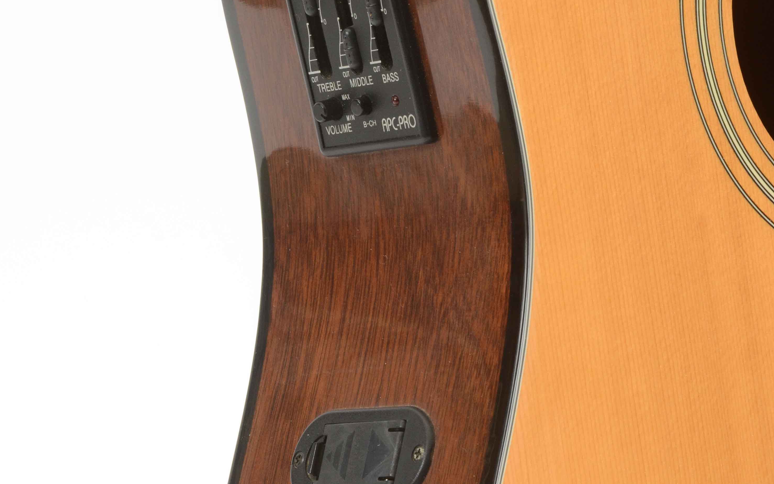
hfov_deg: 7.9
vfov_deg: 4.9
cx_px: 348
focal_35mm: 267
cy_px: 231
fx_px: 5629
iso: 400
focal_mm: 105
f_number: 11
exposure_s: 1/80
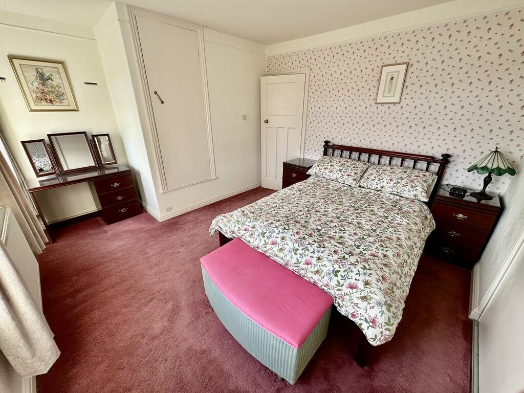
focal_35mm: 14
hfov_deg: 102.1
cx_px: 262
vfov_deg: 85.7
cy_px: 196
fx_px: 212
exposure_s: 1/99
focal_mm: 2.22
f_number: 2.2
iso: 64
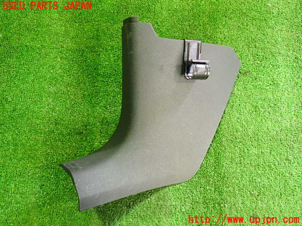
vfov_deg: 46.8
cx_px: 151
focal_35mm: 30
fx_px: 262
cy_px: 113
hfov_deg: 60.0
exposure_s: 1/30
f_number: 2.3
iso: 500
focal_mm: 5.4
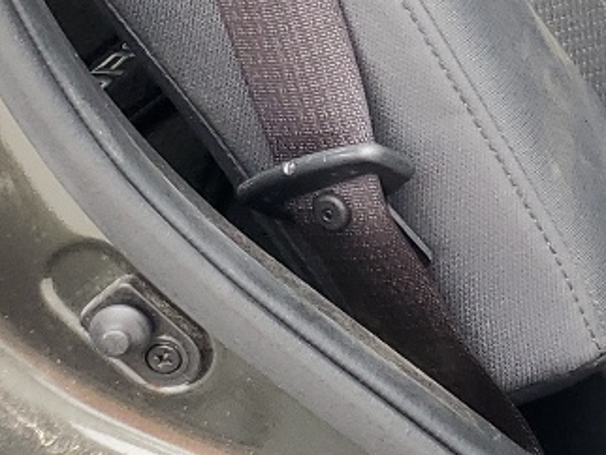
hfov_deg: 13.6
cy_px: -431
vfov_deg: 10.6
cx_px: 1105
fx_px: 2260
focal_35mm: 129
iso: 50
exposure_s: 1/217
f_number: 1.5
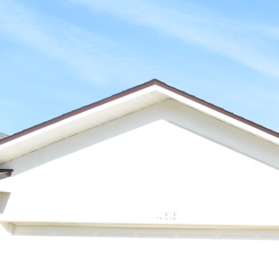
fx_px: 556
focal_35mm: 61
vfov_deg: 26.7
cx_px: 488
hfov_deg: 20.7
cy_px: 275
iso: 800
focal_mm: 10
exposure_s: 1/4000
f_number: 3.5
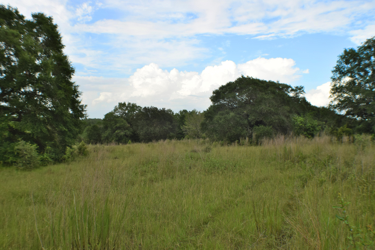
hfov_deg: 51.3
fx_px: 391
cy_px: 125
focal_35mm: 38
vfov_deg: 35.5
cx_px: 188
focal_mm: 25
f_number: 6.3
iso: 100
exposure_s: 1/200
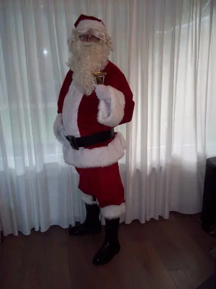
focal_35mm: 36
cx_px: 108
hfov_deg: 39.6
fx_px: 300
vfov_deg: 51.4
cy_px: 144
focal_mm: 6.5
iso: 160
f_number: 3.1
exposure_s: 1/30
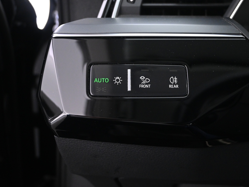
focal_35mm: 40
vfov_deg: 35.9
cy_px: 91
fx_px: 288
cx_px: 141
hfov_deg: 46.7
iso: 2500
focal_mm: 24
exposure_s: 1/15
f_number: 4.2
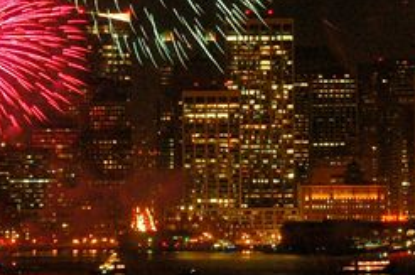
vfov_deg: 4.6
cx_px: 84
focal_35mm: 300
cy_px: 82
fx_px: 3452
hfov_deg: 6.9
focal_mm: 48
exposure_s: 1.9
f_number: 10
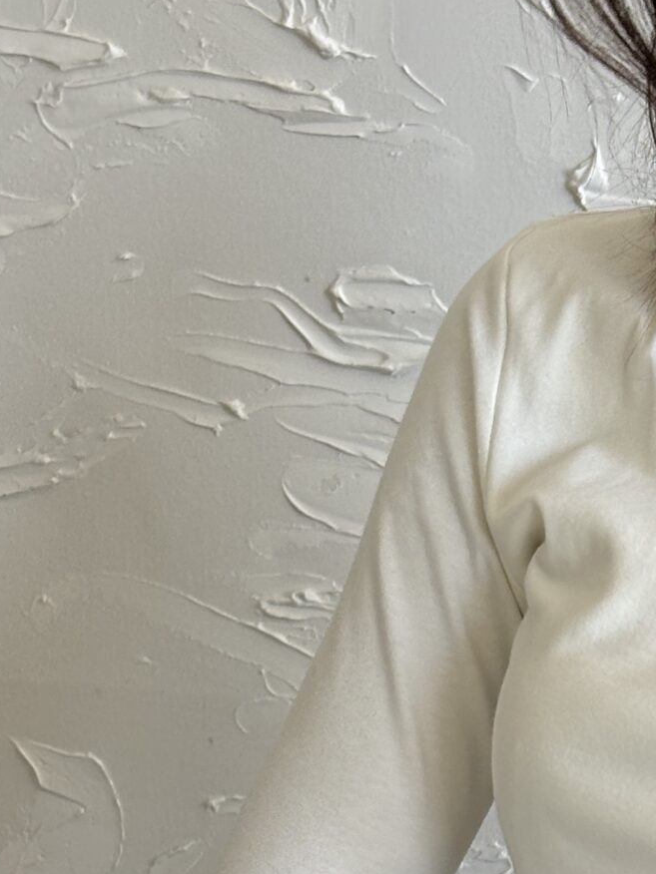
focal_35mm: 152
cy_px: 1139
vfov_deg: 12.6
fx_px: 3841
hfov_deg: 9.6
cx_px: 856
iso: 32
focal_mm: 5.96
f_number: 1.6
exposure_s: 1/121
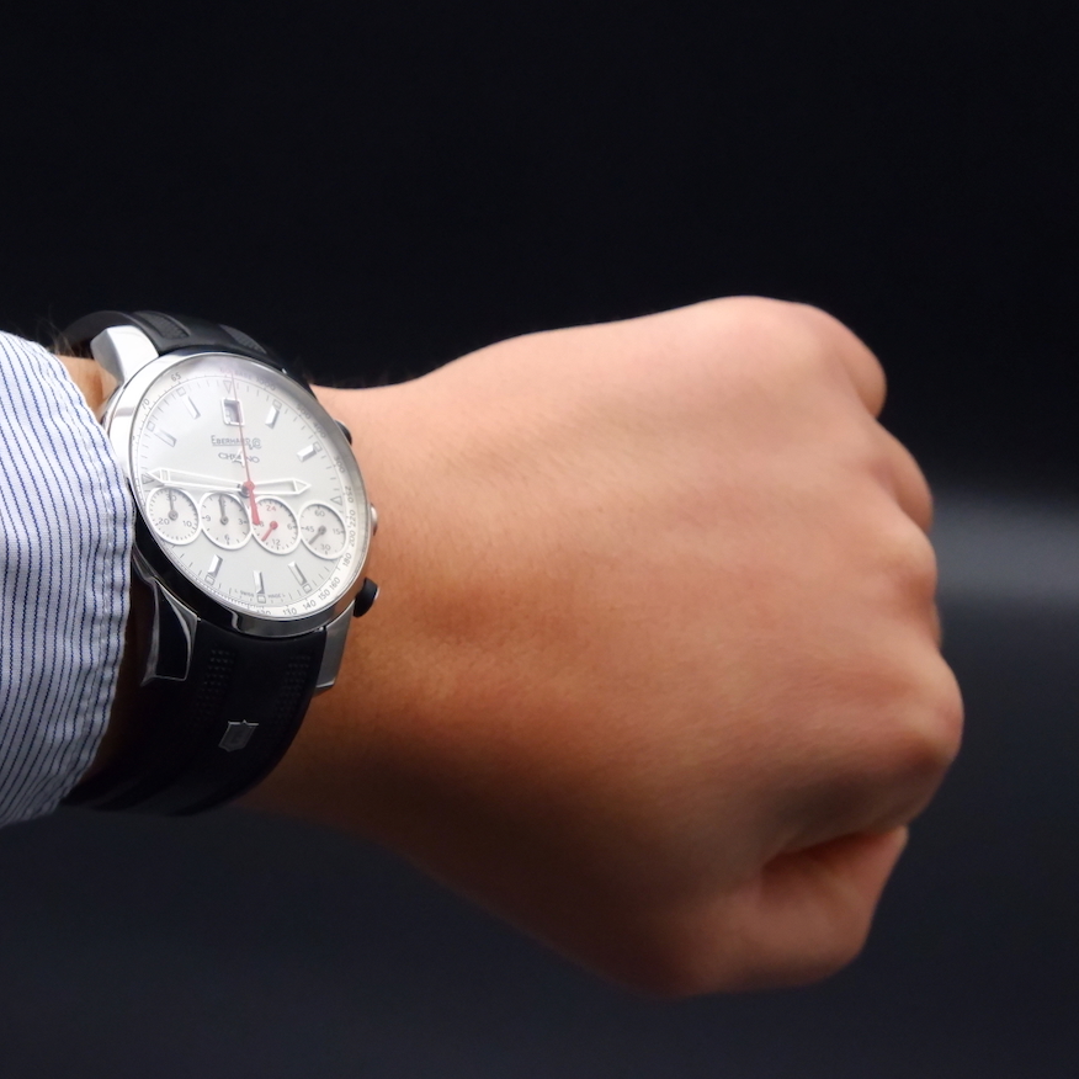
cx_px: 469
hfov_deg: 21.9
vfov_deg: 21.9
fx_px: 2786
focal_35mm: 79
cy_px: 536
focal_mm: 40.7
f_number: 9
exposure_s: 1/4000
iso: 6400
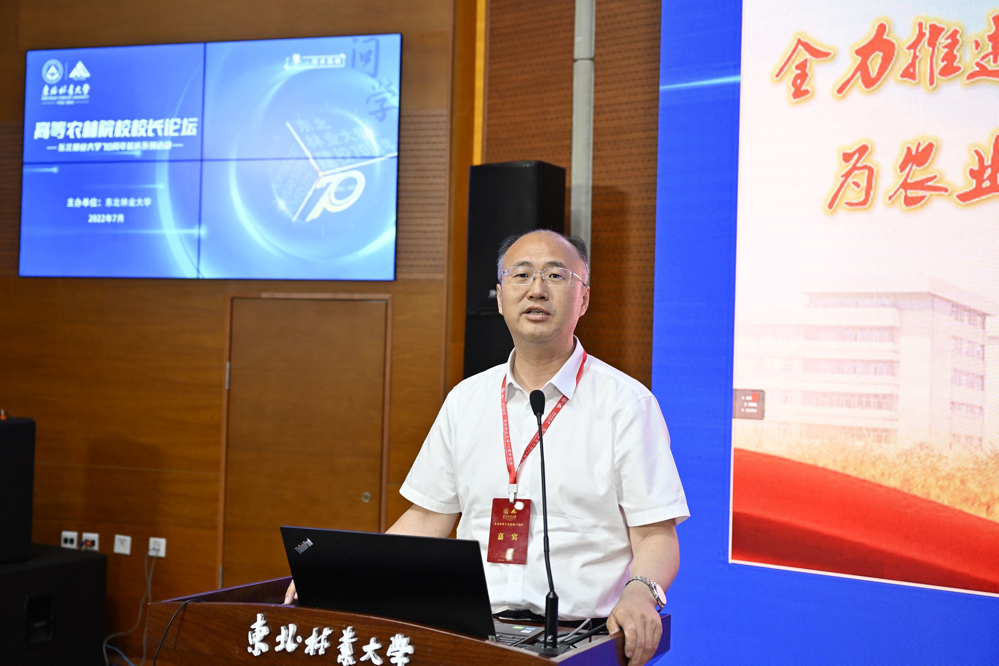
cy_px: 330
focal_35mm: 44
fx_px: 1221
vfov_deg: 30.5
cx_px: 508
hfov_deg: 44.5
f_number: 3.5
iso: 500
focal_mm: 43
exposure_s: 1/50
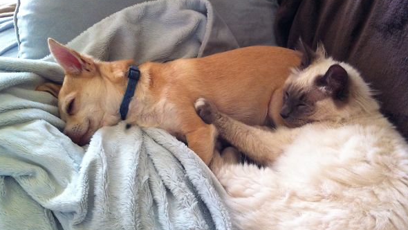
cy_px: 125
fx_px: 422
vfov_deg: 30.4
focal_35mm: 39
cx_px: 204
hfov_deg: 51.6
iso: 200
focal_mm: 3.85
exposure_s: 1/15
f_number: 2.8
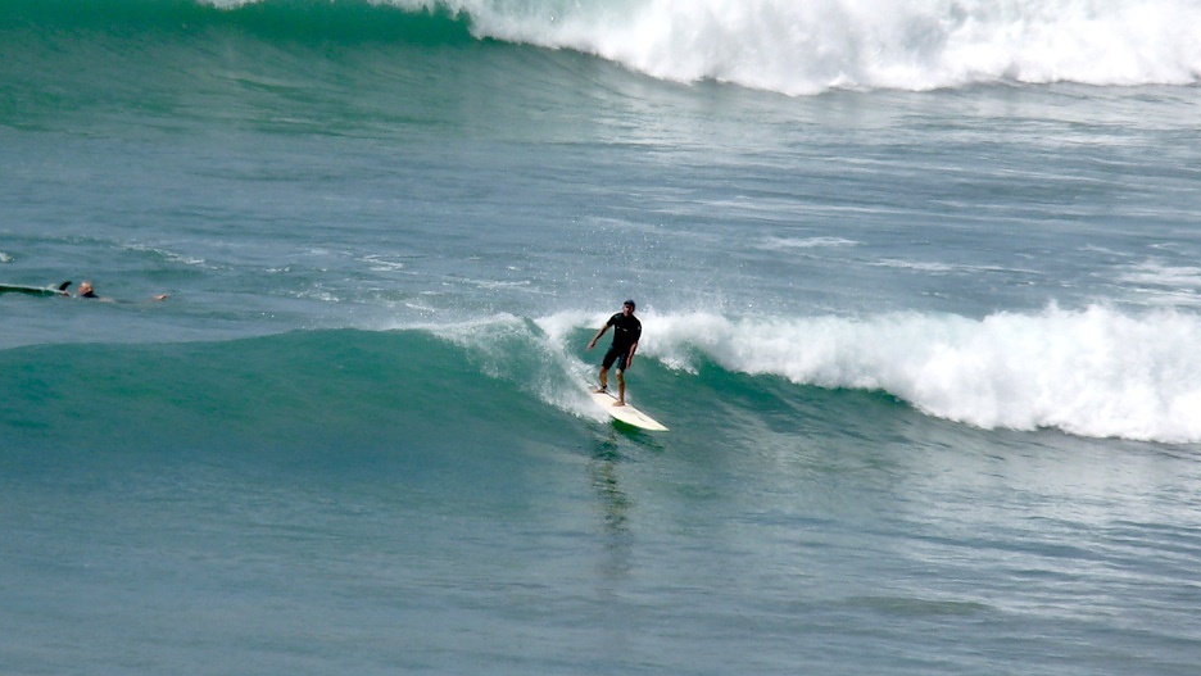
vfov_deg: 1.7
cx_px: 613
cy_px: 369
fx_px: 23062
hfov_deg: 3.0
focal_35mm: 724
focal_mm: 86.4
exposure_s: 1/500
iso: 100
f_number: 8
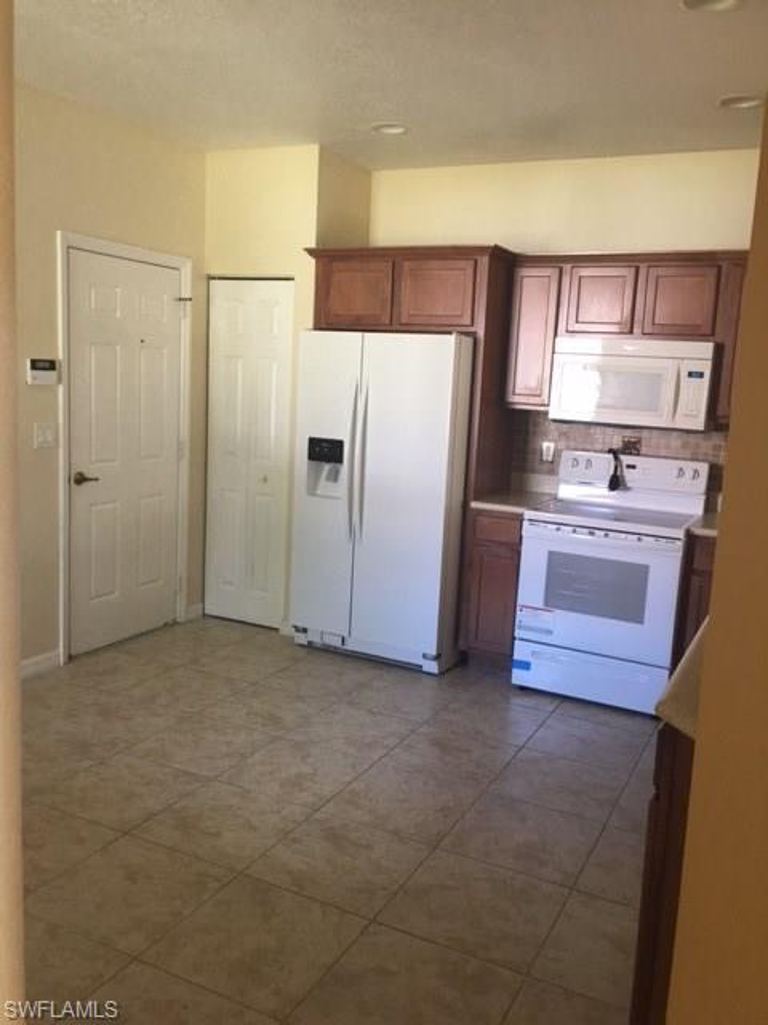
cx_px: 384
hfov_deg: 48.2
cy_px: 512
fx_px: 858
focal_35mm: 29
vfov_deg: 61.7
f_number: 2.2
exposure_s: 1/15
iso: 40
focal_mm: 4.15
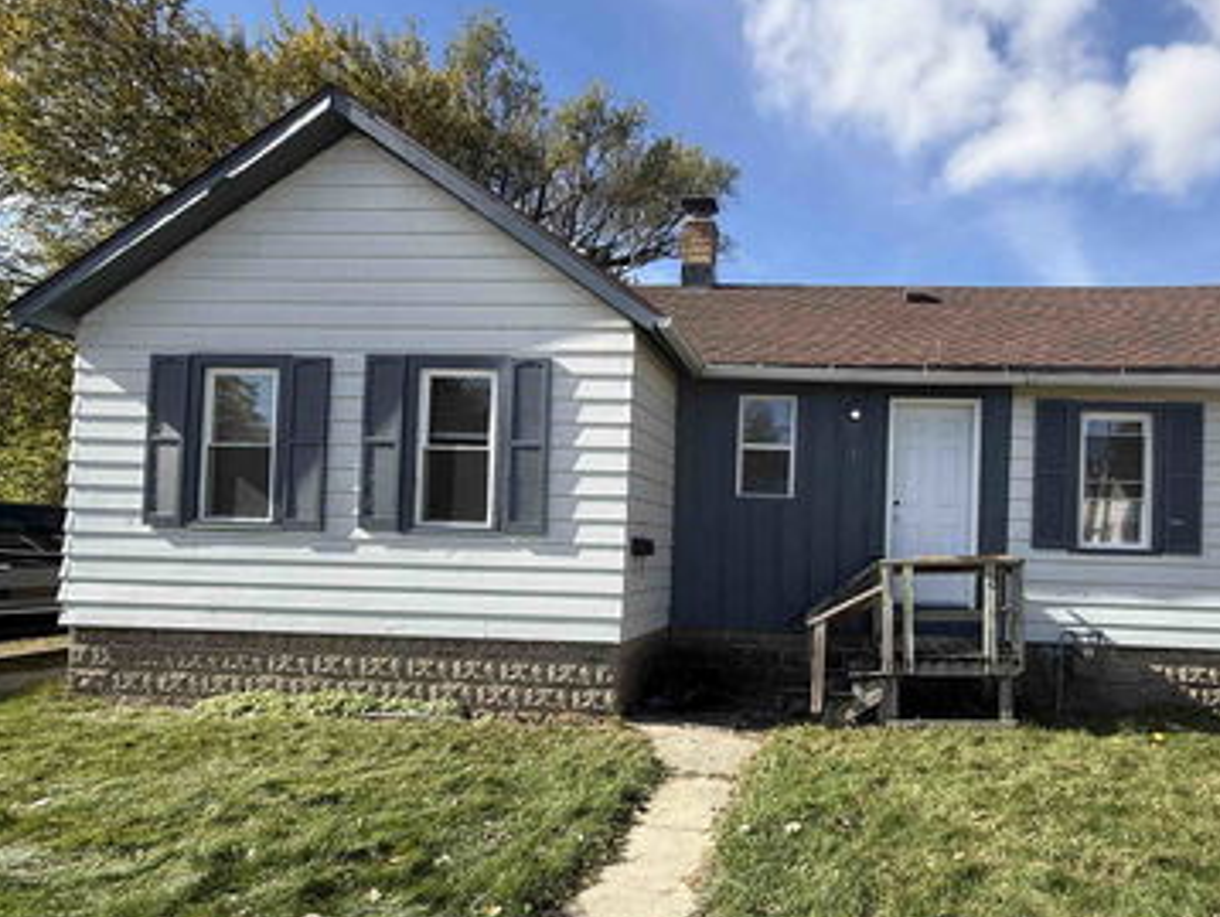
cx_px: 811
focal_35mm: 20
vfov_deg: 65.6
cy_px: 532
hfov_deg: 79.1
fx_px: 705
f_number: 2.2
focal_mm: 2.22
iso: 50
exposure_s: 1/955
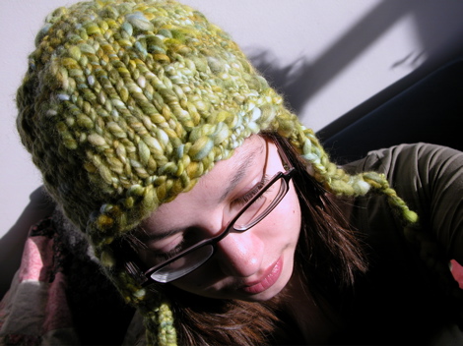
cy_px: 173
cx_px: 232
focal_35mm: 35
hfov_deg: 52.6
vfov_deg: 40.7
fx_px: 468
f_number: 4
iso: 100
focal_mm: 8.9
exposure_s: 1/120
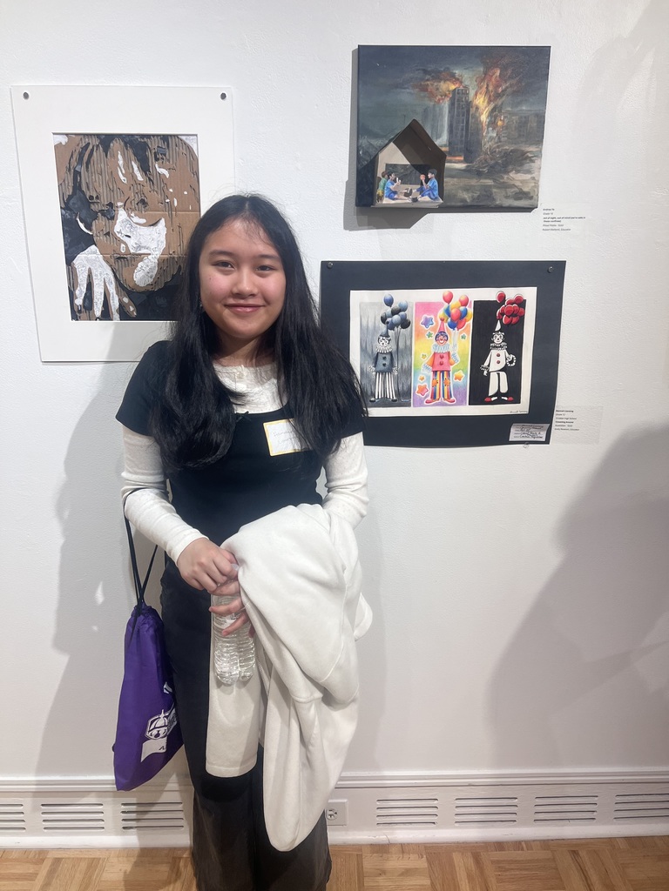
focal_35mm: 26
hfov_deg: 53.1
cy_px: 446
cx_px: 334
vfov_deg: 67.3
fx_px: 670
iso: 64
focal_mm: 5.7
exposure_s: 1/120
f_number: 1.5
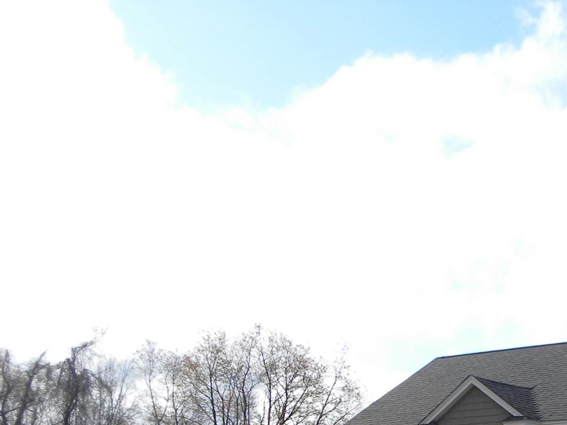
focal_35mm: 82
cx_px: 641
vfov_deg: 17.1
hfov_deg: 22.4
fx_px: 1343
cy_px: 519
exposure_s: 1/437
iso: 64
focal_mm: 5.9
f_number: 5
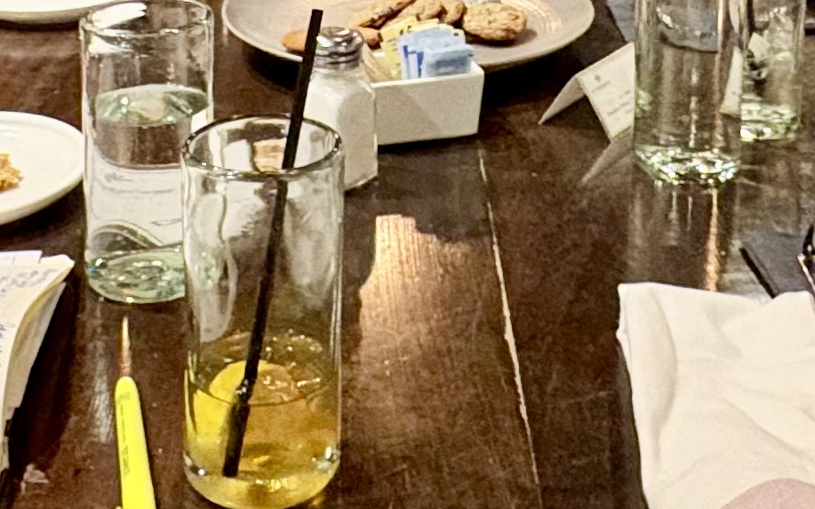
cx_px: 316
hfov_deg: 32.8
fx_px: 1377
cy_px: -177
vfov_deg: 19.2
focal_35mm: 62
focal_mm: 2.22
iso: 640
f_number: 2.2
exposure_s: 1/40
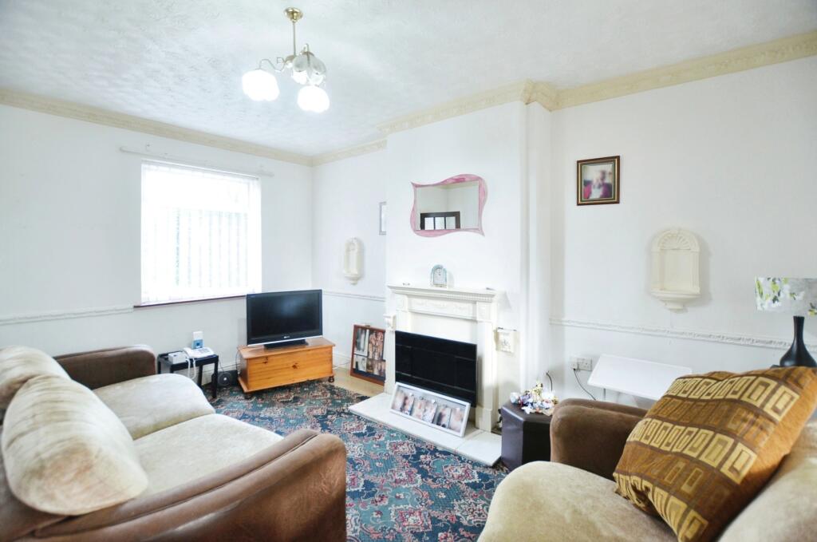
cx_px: 408
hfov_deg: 100.5
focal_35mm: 15
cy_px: 271
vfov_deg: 77.1
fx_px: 340
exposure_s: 1/30
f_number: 3.5
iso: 800
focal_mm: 10
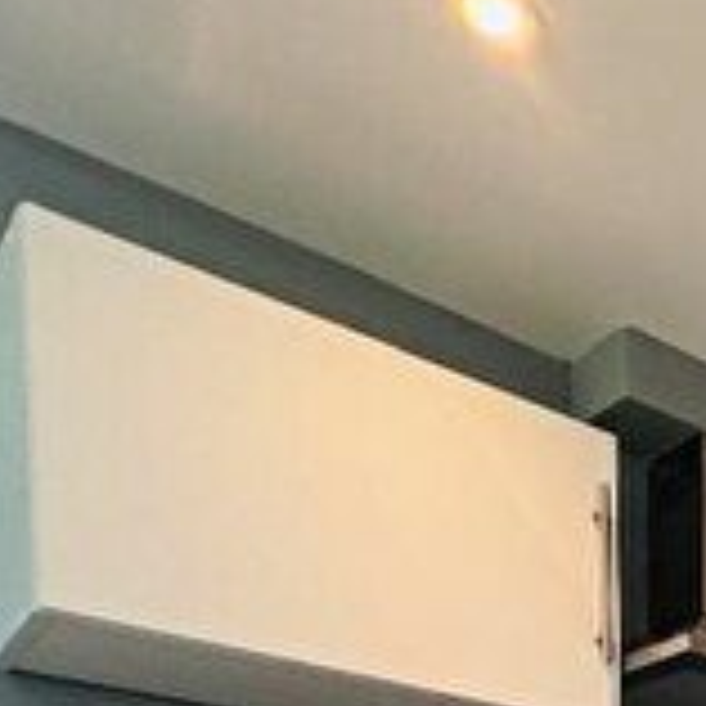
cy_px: 1135
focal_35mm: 55
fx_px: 1269
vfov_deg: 23.1
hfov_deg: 22.5
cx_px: 1174
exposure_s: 1/99
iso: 200
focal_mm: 2.22
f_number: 2.2
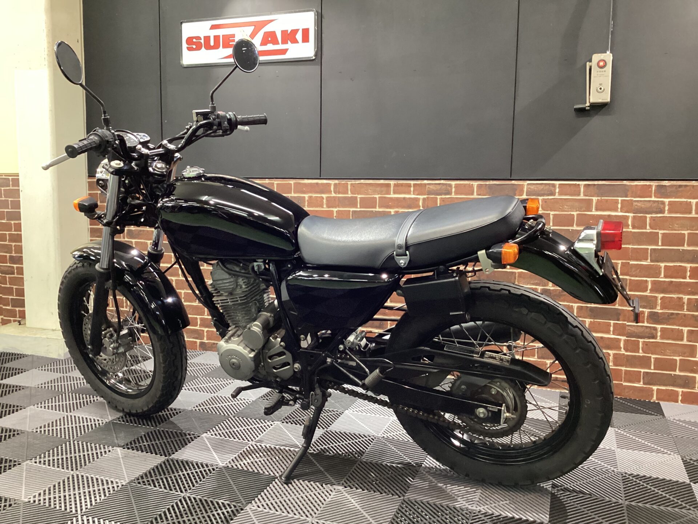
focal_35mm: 31
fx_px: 625
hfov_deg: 58.4
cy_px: 262
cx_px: 349
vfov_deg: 45.4
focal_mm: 3.3
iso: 400
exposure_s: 1/30
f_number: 2.4
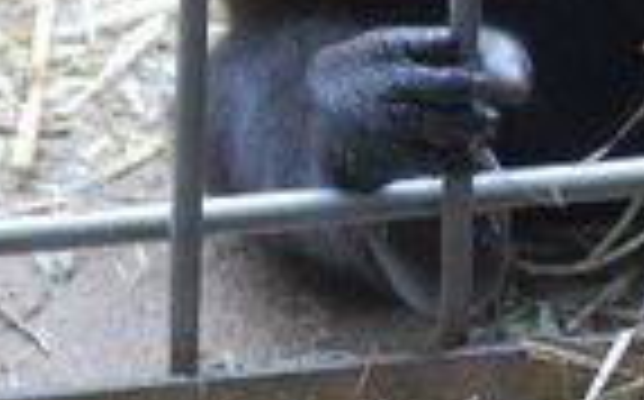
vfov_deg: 3.0
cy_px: -346
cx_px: 536
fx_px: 7678
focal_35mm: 438
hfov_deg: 4.8
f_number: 5.6
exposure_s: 1/8
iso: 800
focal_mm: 80
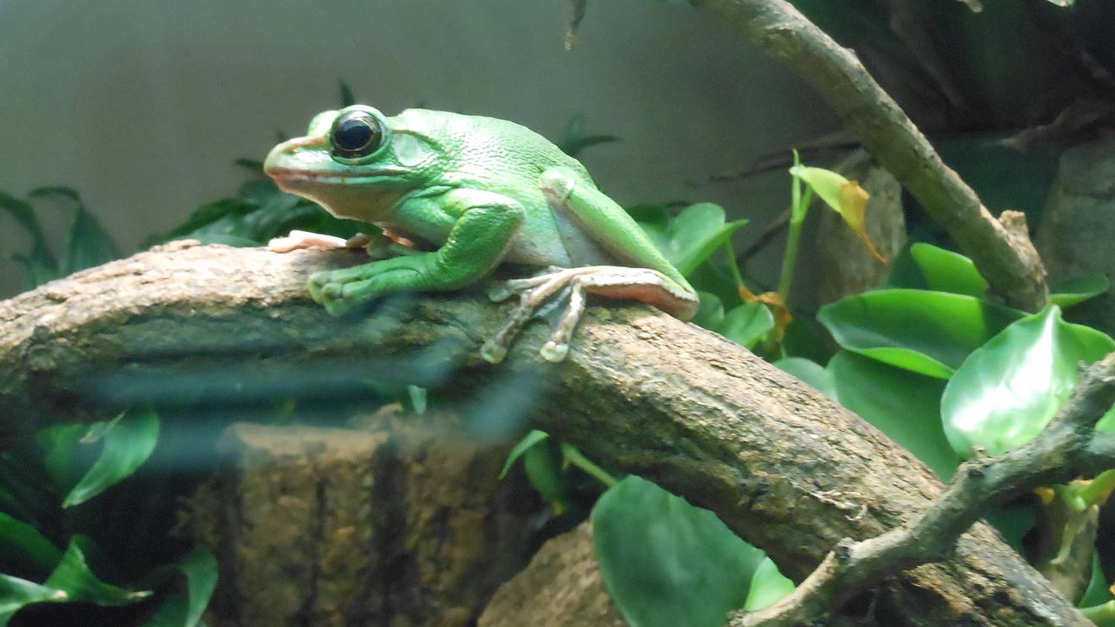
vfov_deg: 23.0
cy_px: 218
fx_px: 1537
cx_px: 496
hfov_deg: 39.8
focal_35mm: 52
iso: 800
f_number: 4.3
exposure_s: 1/5
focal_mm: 6.9
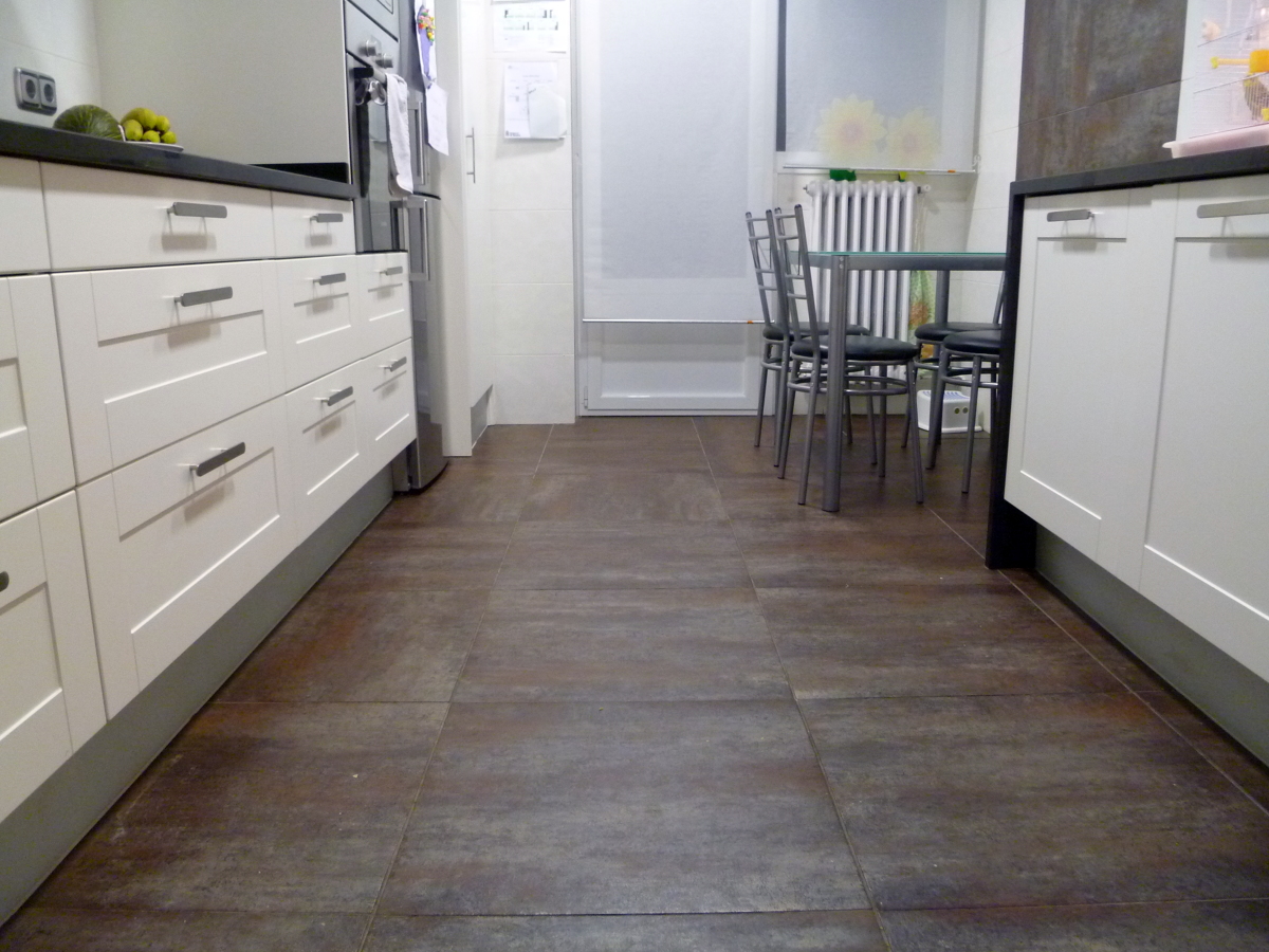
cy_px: 476
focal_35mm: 28
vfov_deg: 49.7
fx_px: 1026
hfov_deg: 63.4
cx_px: 634
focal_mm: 5
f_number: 3.3
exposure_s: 1/25
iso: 400
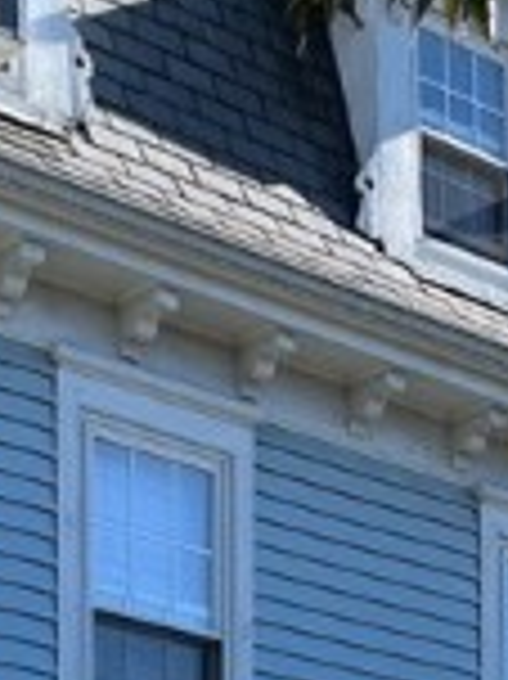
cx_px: 220
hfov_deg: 11.2
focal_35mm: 132
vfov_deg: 12.8
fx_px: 2587
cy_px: 1414
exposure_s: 1/2062
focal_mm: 5.1
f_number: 1.6
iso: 50
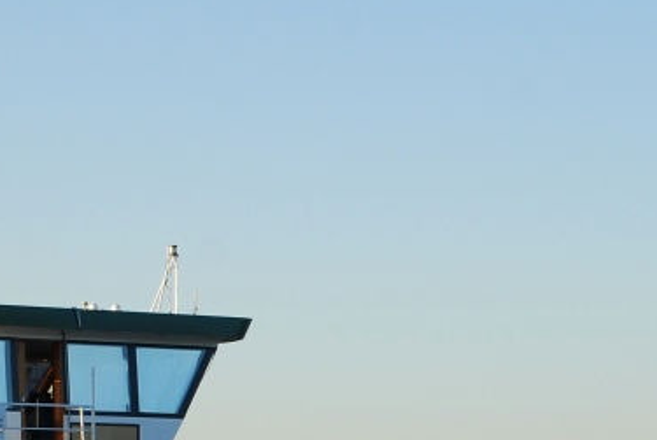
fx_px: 2996
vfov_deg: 8.3
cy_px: 495
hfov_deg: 12.5
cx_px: 244
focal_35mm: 164
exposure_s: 1/160
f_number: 9
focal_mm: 40
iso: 200
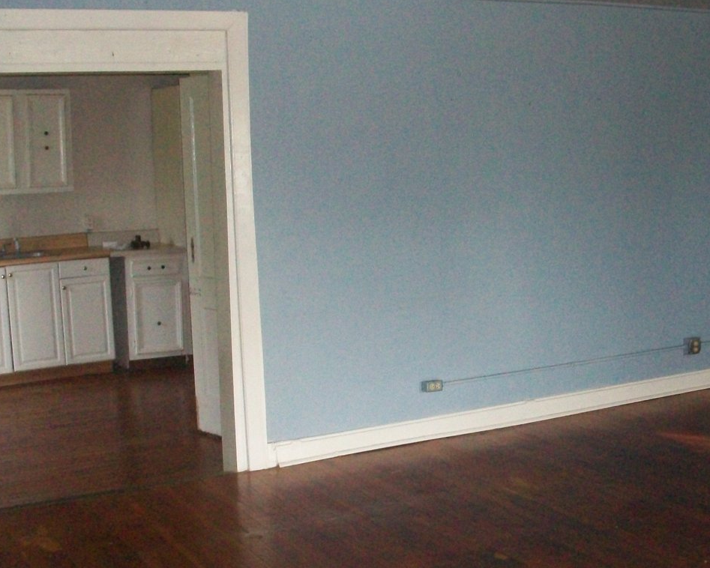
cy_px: 322
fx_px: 1114
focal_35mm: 53
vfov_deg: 28.6
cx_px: 425
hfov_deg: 35.2
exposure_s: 1/125
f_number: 2.8
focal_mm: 5.7
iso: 400
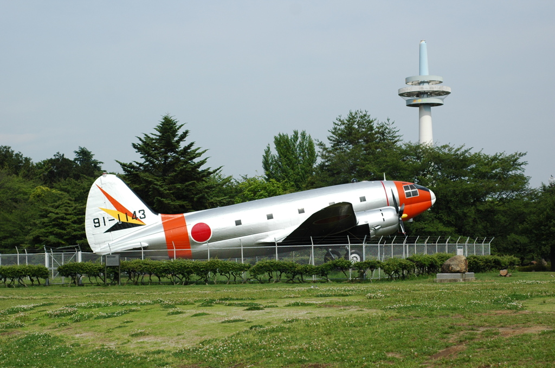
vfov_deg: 18.1
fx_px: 1155
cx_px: 278
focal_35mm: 75
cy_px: 184
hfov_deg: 27.0
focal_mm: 50
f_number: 4
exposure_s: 1/2000
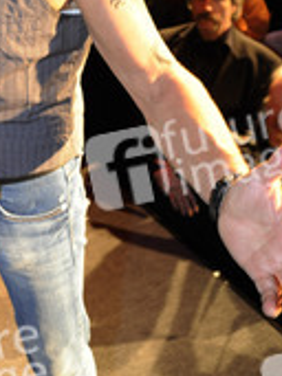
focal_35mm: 63
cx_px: -2
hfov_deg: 22.3
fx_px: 685
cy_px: 48
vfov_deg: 29.6
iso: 2000
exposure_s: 1/30
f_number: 4.5
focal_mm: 28
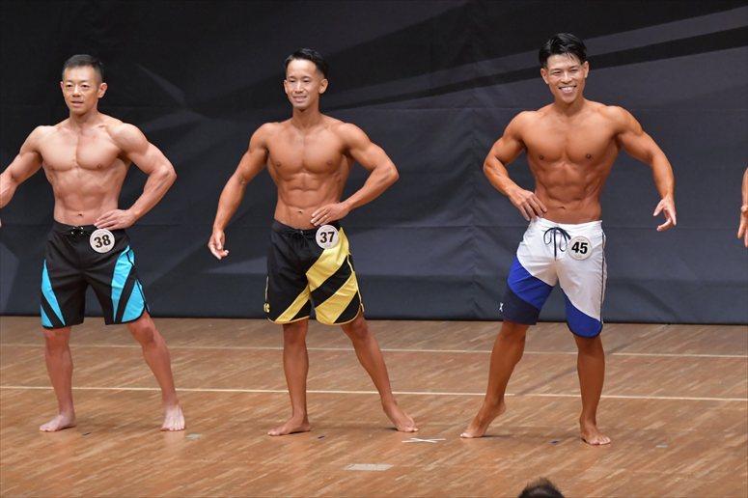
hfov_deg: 7.6
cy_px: 249
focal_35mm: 270
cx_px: 374
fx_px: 5607
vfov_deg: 5.1
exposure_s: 1/400
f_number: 5.6
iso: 6400
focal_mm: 180
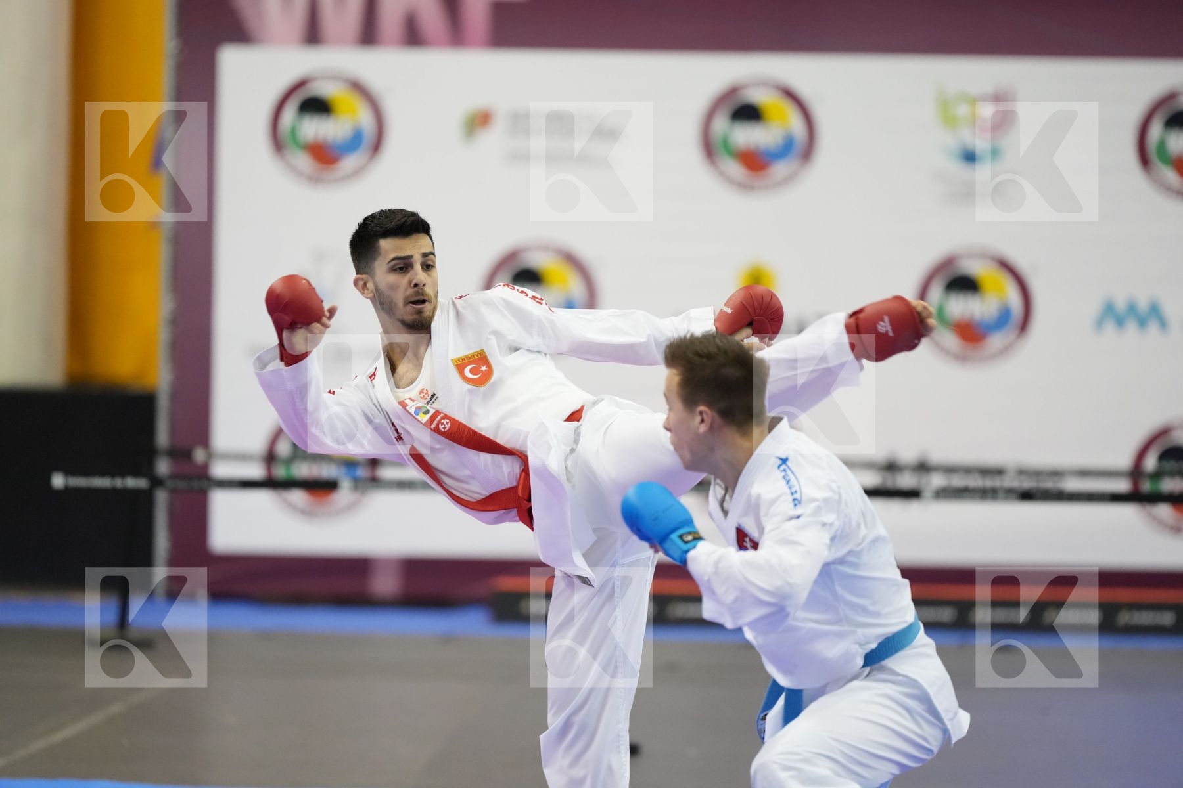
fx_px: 6572
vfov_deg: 6.9
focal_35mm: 200
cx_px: 592
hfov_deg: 10.3
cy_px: 394
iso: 3200
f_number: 2.8
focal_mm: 200
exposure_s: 1/1000
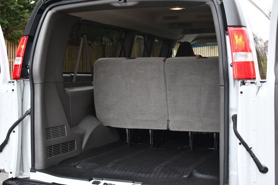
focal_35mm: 57
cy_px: 92
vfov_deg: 23.8
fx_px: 440
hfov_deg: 35.1
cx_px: 139
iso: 800
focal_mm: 38
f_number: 4.8
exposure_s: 1/200
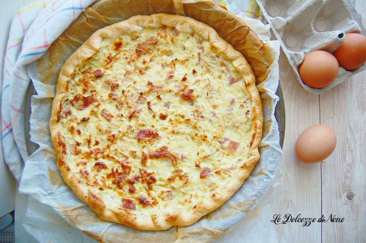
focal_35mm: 27
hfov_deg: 67.4
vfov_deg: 47.9
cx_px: 183
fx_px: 274
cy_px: 122
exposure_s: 1/60
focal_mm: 18
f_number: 3.5
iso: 450
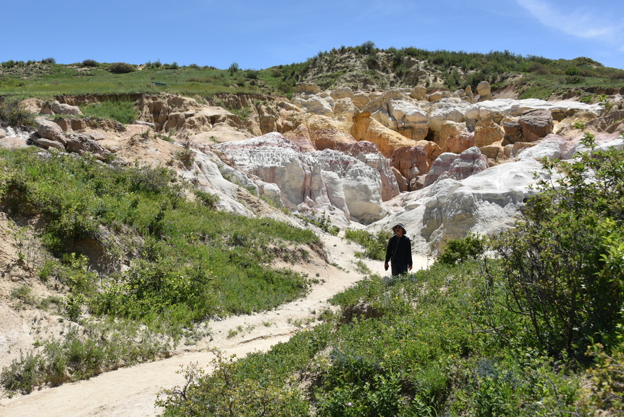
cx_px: 219
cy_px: 230
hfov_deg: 43.1
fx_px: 780
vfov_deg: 29.9
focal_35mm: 45
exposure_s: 1/320
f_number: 9
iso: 100
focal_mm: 32
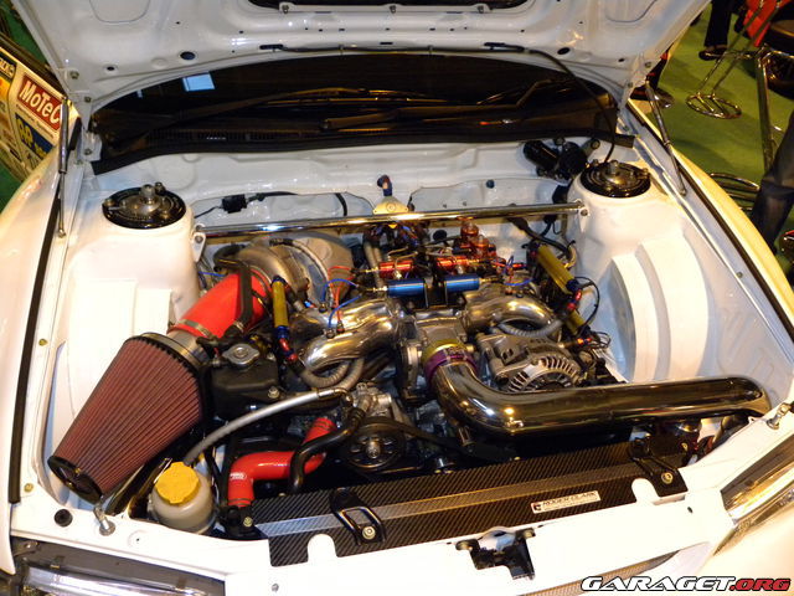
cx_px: 397
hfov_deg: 67.3
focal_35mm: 26
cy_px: 298
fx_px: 596
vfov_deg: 53.1
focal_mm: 4.6
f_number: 2.8
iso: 400
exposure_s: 1/30
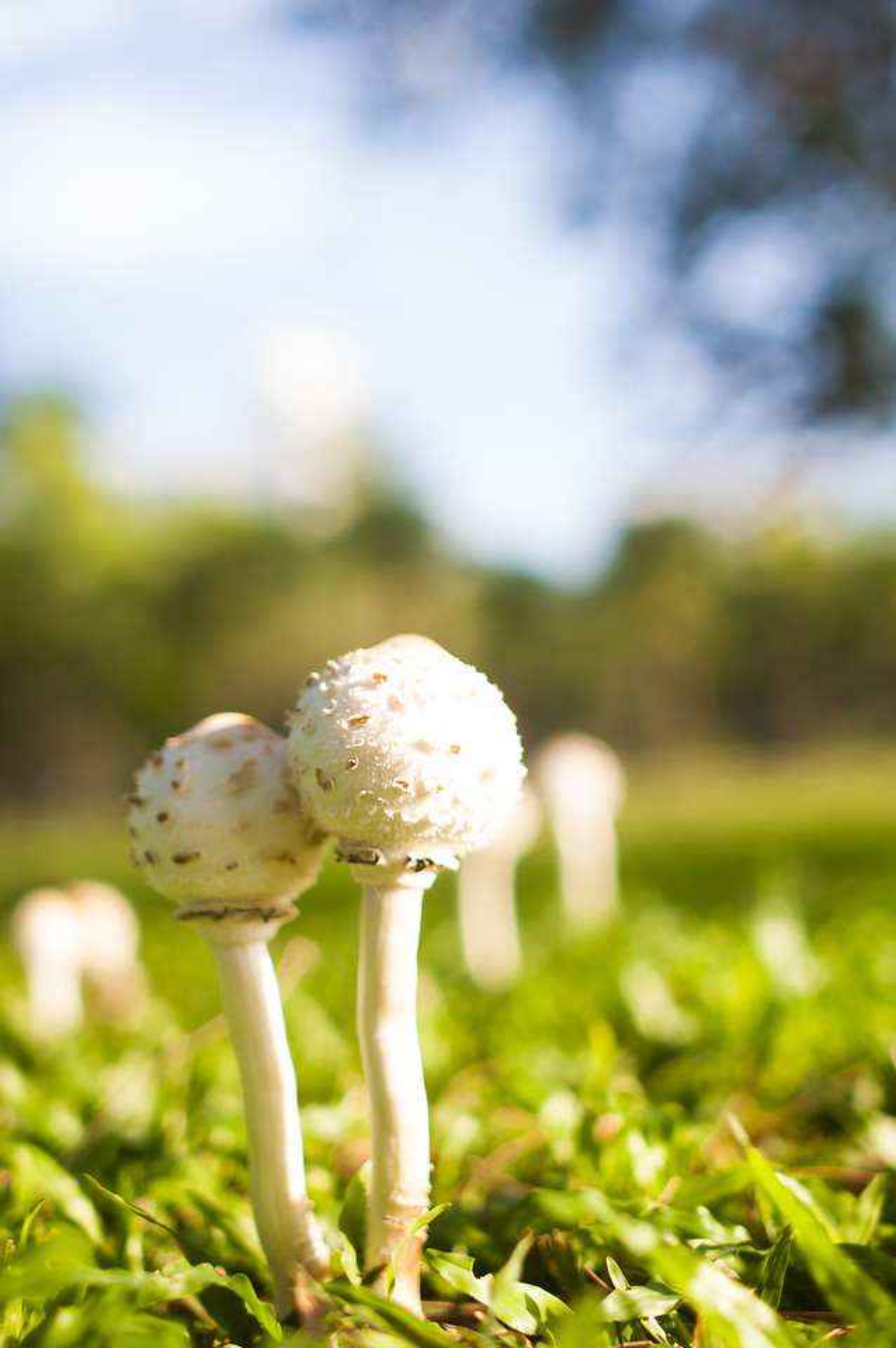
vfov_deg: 46.4
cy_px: 674
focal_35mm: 42
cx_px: 448
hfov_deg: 31.8
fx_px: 1571
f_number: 1.8
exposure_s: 1/1600
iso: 100
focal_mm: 28
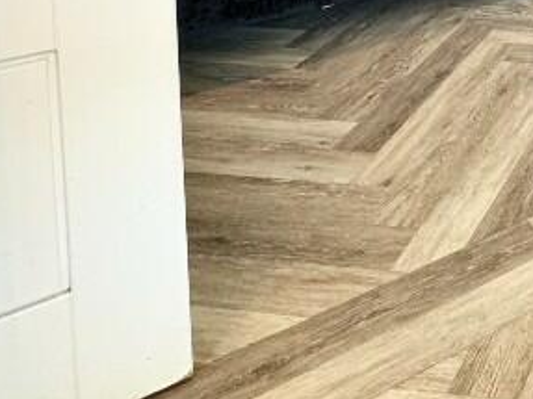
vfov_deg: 22.2
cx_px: 750
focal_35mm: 50
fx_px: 770
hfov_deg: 28.5
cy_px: -249
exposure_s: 1/100
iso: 200
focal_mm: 2.22
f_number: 2.2
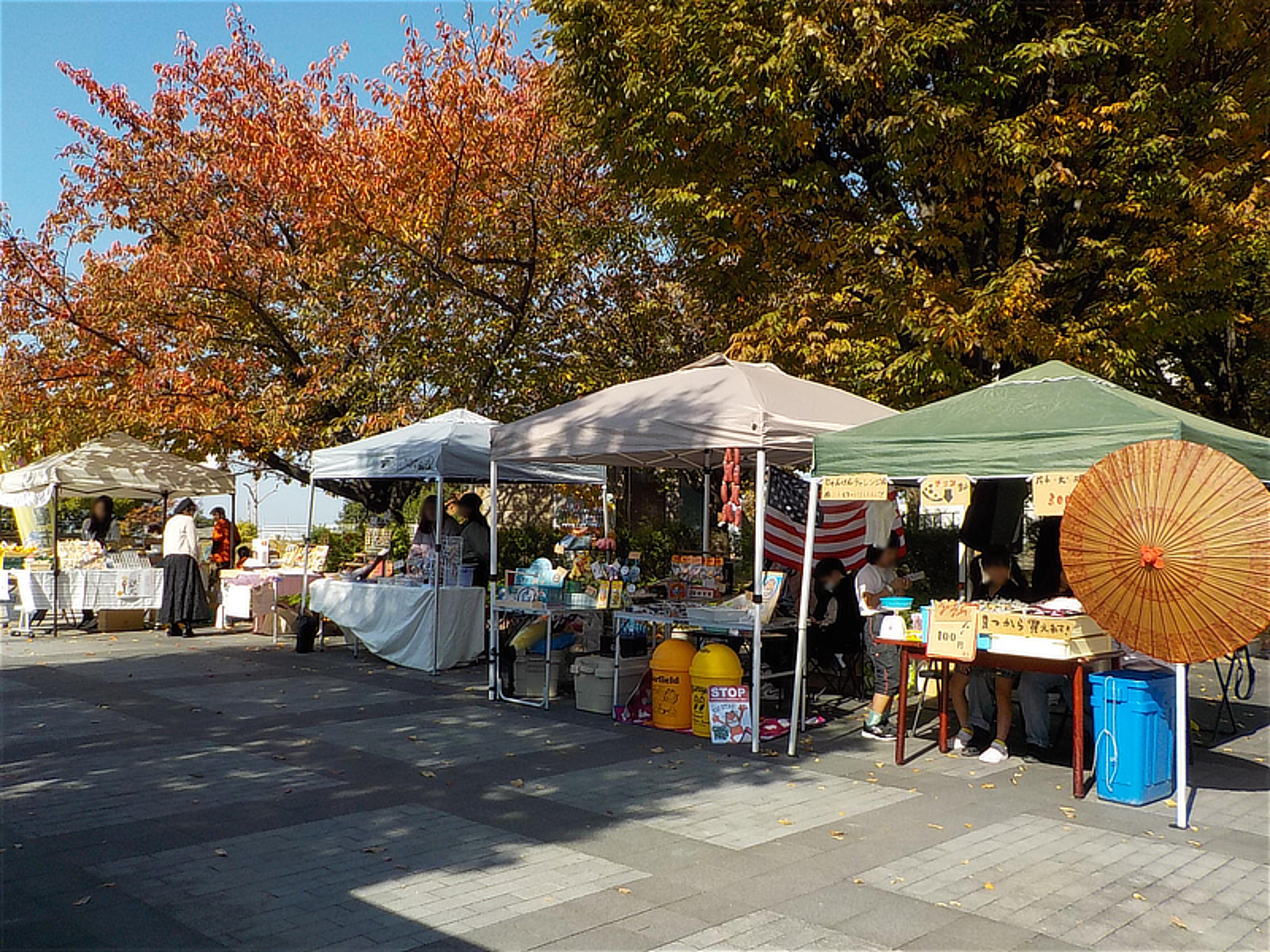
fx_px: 1101
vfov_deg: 46.8
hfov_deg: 60.0
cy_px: 476
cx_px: 635
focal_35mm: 30
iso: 125
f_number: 3.3
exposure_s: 1/1000
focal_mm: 4.1
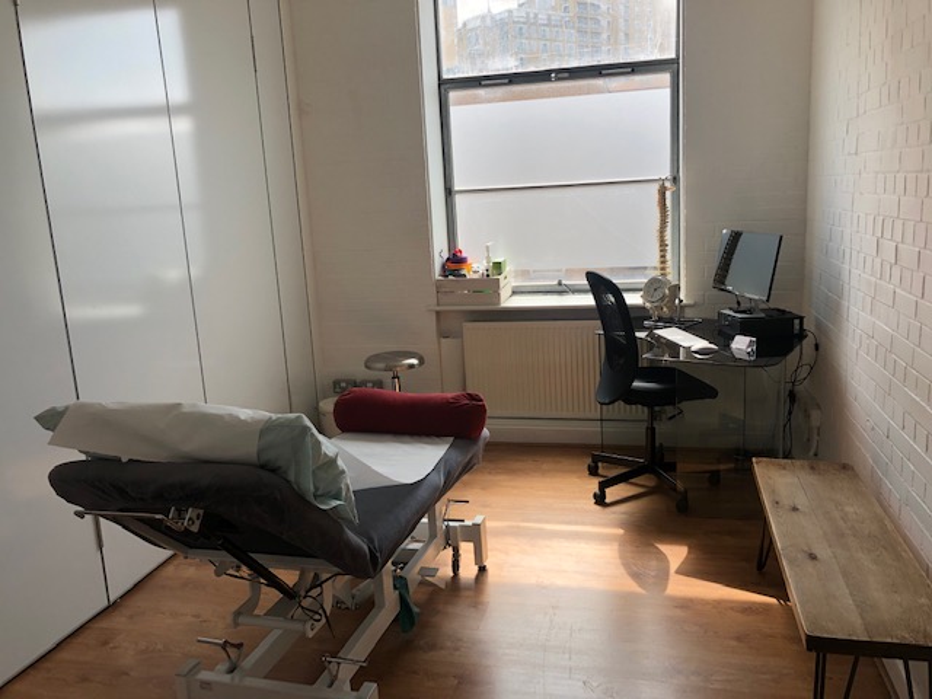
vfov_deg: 49.7
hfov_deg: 63.4
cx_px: 466
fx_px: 754
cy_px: 350
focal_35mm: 28
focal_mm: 4
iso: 20
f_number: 1.8
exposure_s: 1/264
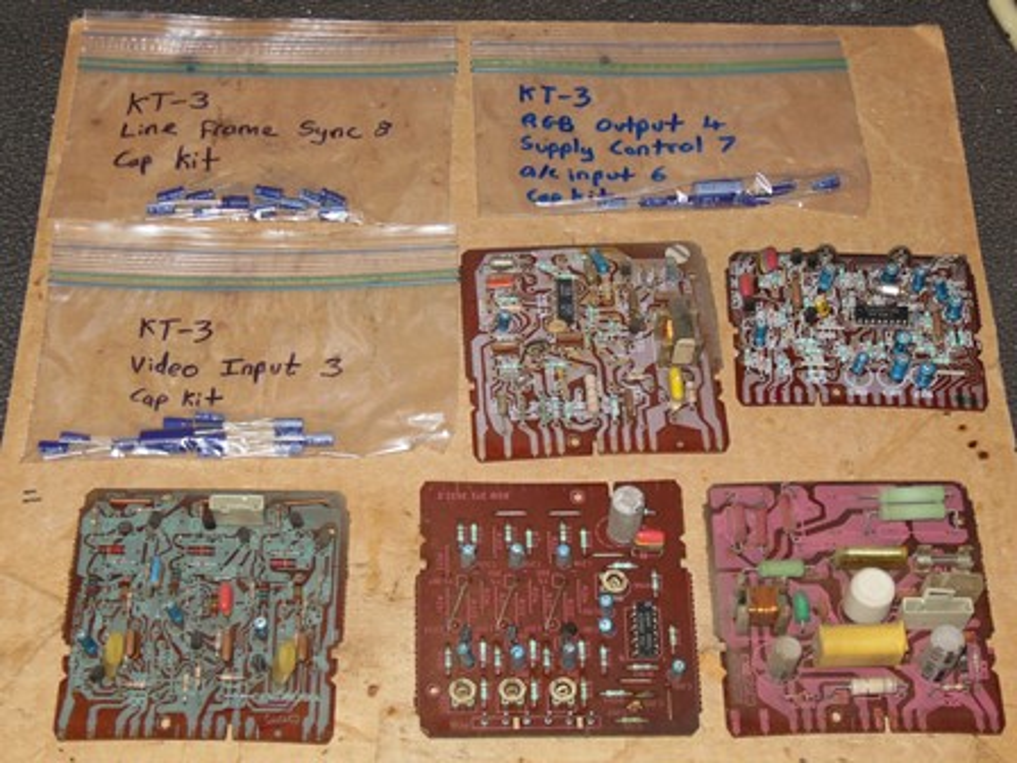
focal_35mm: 57
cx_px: 508
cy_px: 382
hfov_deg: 33.8
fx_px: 1675
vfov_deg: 25.7
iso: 200
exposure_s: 1/60
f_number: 4.1
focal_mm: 10.2
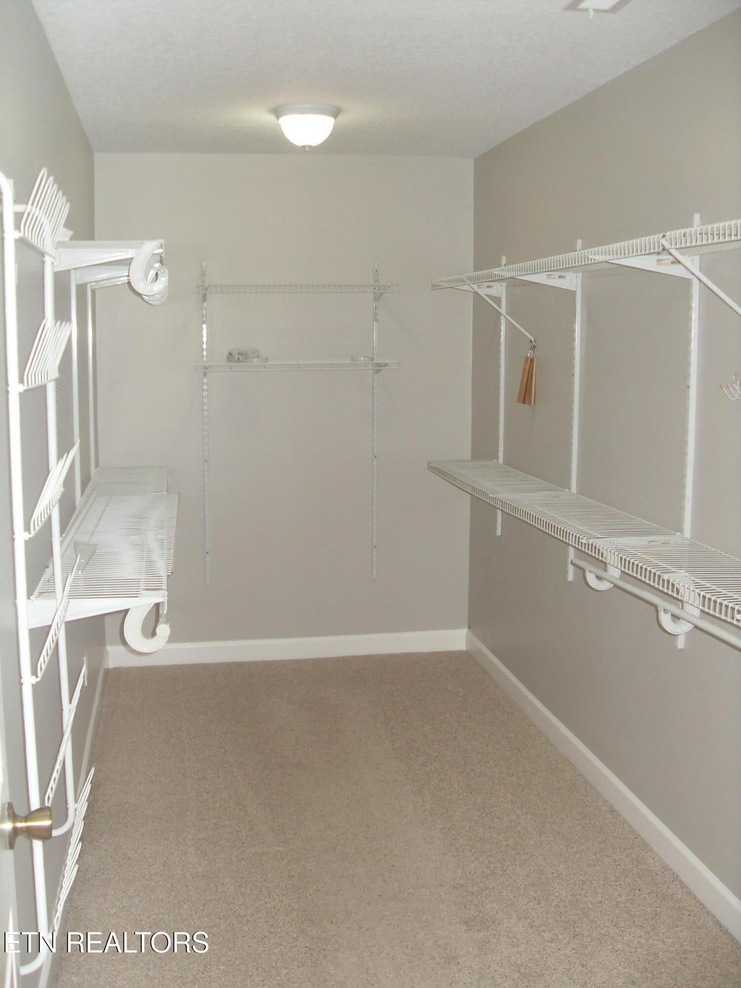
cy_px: 494
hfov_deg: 38.7
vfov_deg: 50.1
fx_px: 1056
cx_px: 370
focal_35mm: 37
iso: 100
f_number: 2.8
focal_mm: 6.3
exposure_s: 1/45
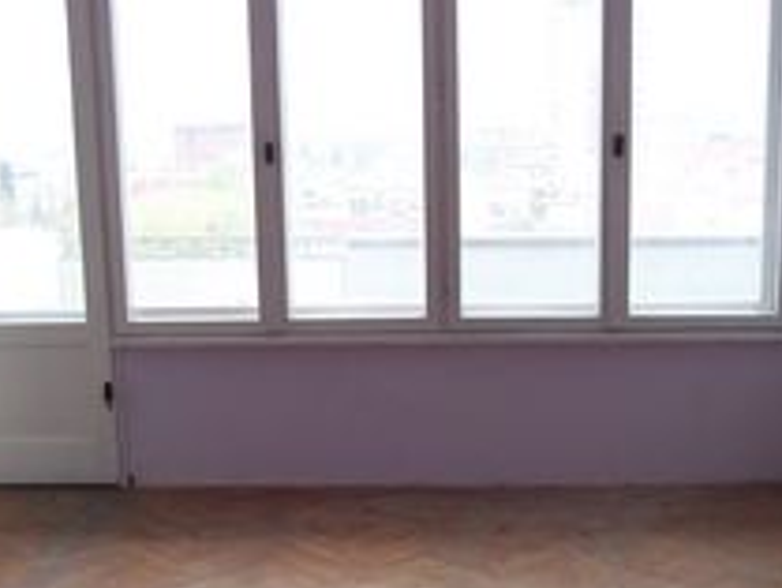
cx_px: 355
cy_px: 524
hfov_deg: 29.8
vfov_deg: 22.1
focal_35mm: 65
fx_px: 1469
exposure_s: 1/125
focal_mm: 5.6
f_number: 2.7
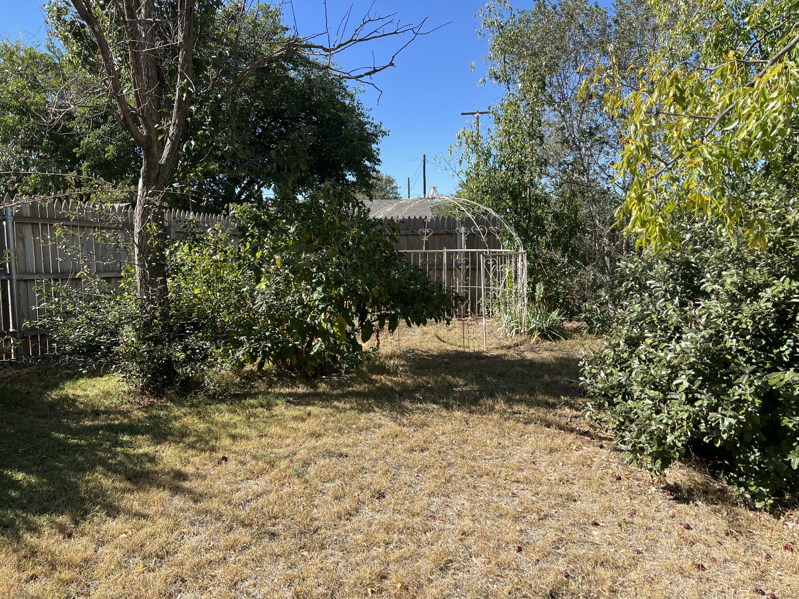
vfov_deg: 53.1
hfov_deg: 67.3
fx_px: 600
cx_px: 400
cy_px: 300
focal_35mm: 26
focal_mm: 5.7
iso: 50
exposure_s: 1/1869
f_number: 1.5
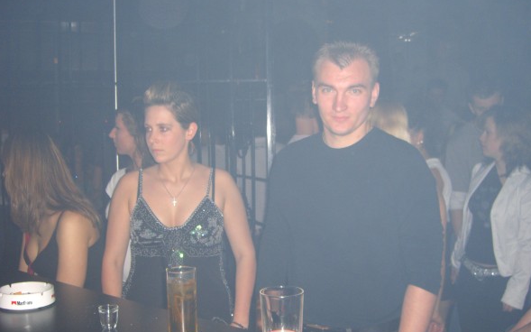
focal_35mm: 41
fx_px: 593
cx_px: 263
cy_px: 180
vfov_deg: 31.2
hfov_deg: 48.2
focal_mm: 7.9
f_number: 2.8
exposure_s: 1/60
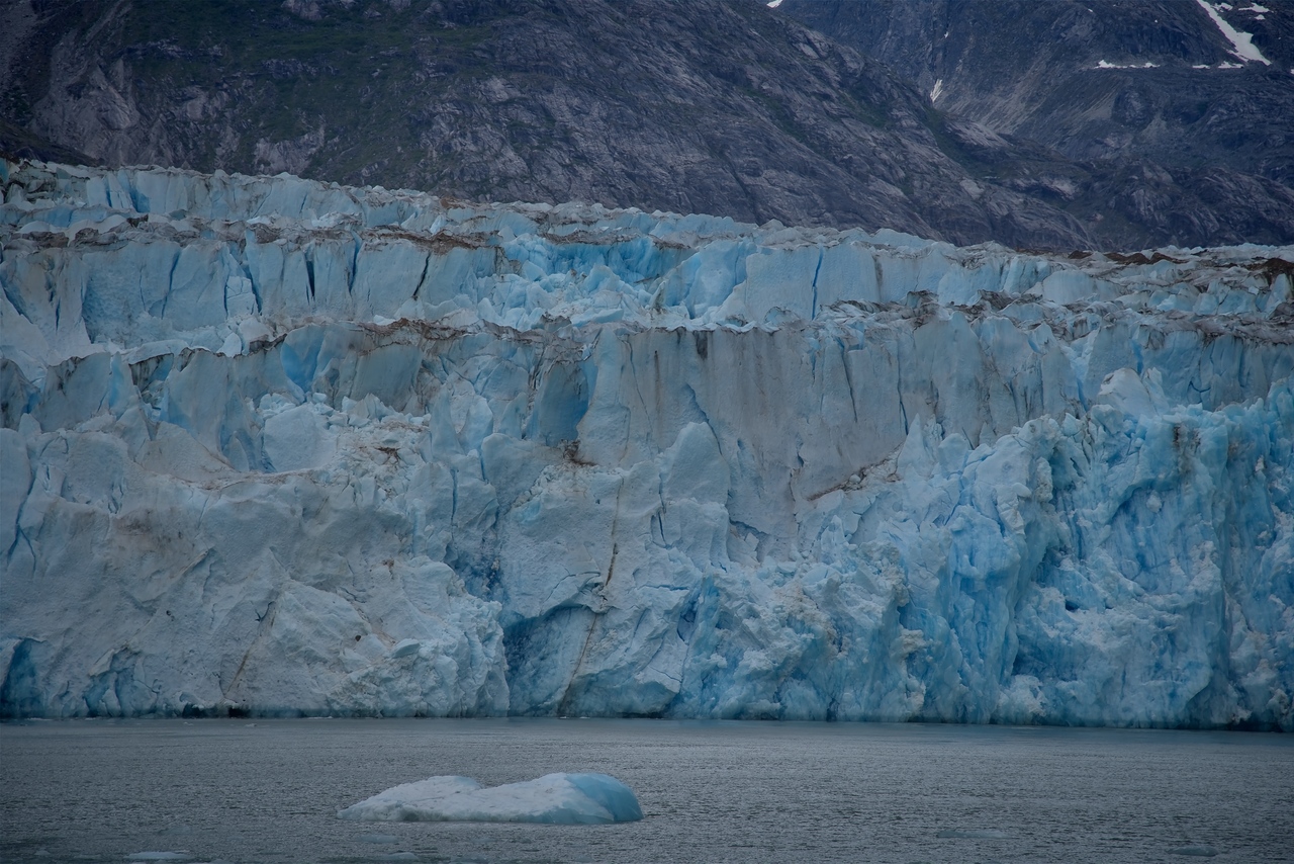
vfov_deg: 11.4
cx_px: 647
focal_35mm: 120
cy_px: 432
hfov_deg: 17.1
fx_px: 4314
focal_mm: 120
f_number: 6.3
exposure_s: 1/250
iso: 100
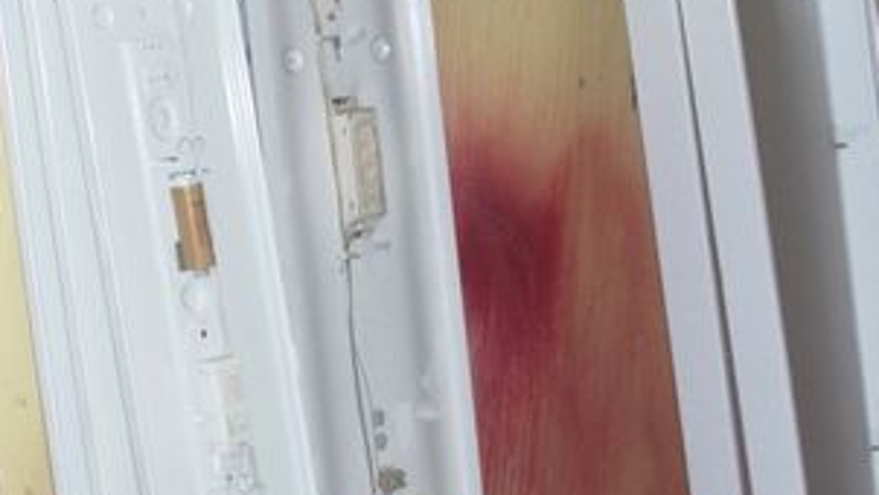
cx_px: 393
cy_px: 399
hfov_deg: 22.0
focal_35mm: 97
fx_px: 2261
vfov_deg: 12.4
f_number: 3
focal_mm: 7
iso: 80
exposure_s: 1/40
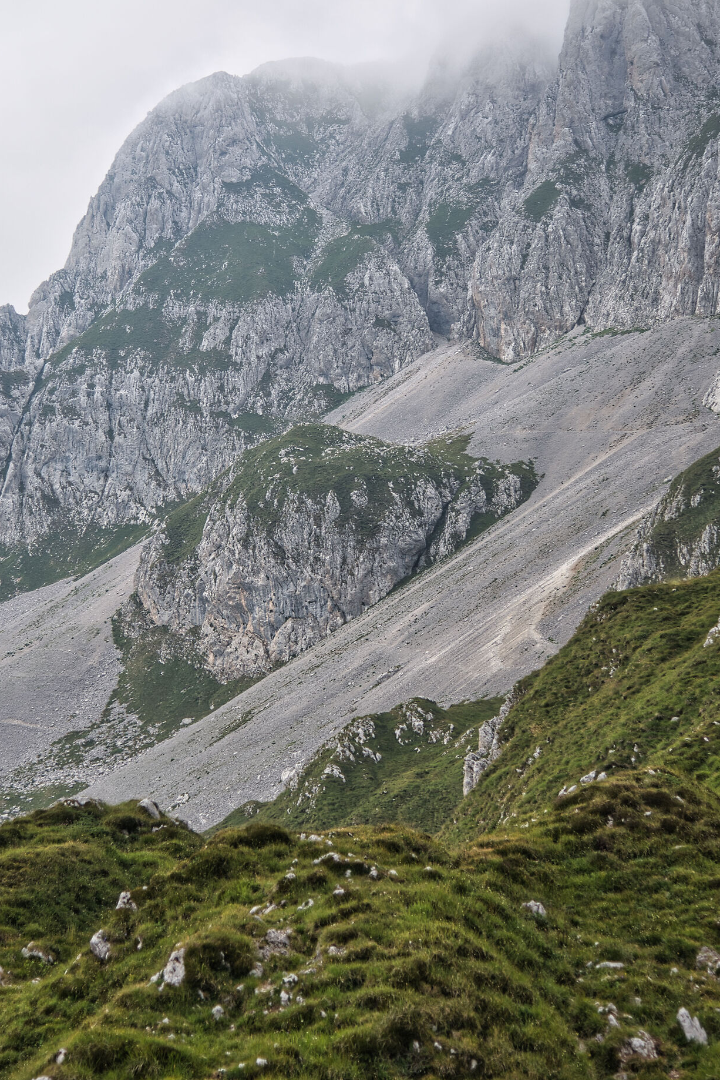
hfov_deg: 16.9
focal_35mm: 81
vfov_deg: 25.0
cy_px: 470
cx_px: 308
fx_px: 2428
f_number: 4
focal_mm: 62
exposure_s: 1/60
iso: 125
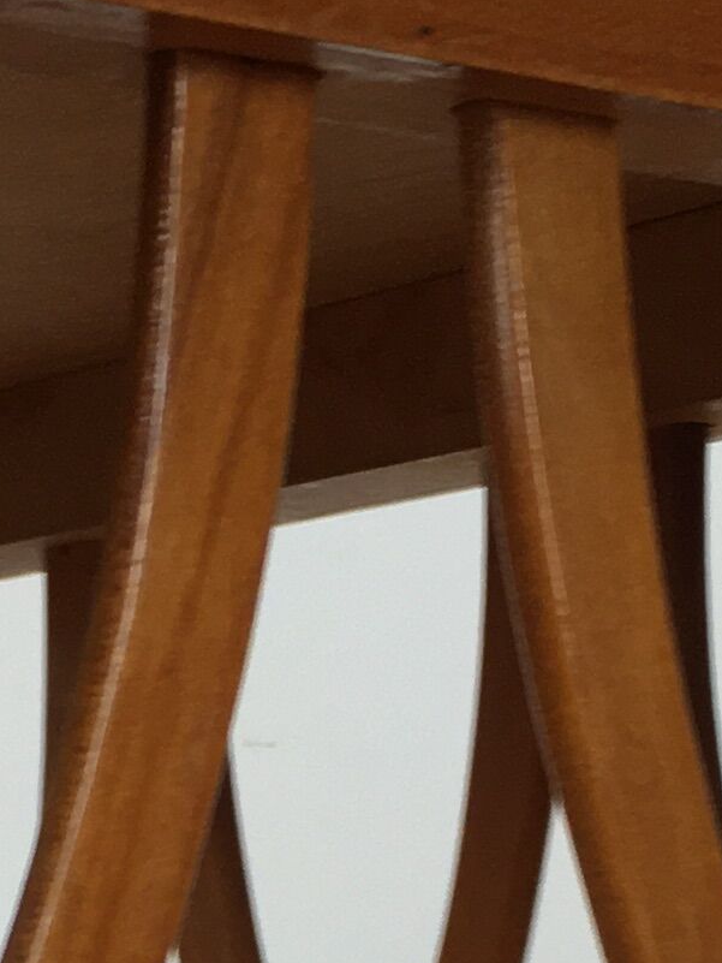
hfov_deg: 10.1
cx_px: 144
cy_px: 1628
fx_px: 4059
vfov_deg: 12.5
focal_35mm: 146
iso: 50
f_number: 2.2
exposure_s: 1/33
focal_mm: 4.15
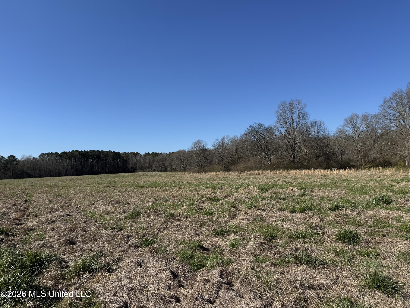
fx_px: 284
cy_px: 154
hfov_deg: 71.6
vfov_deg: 56.8
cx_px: 205
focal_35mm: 24
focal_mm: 6.76
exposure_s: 1/5814
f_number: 1.78
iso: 80
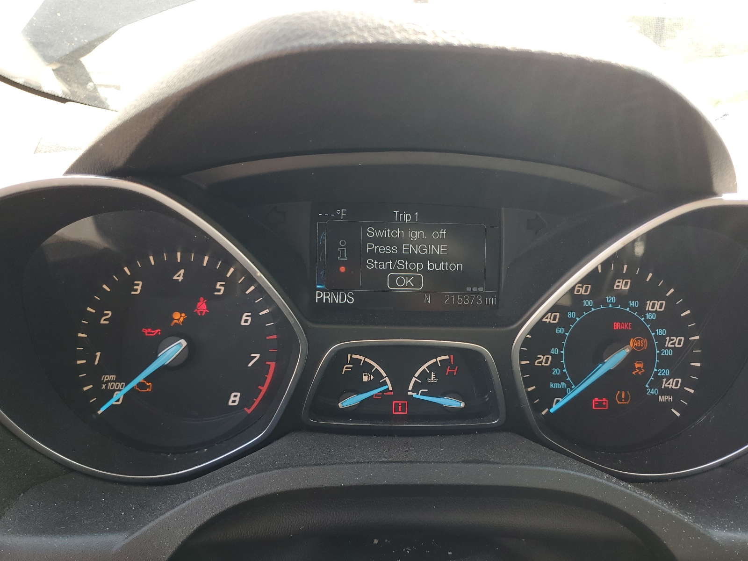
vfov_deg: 53.1
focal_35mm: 26
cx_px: 374
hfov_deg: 67.3
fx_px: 562
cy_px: 280
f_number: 1.5
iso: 50
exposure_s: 1/222
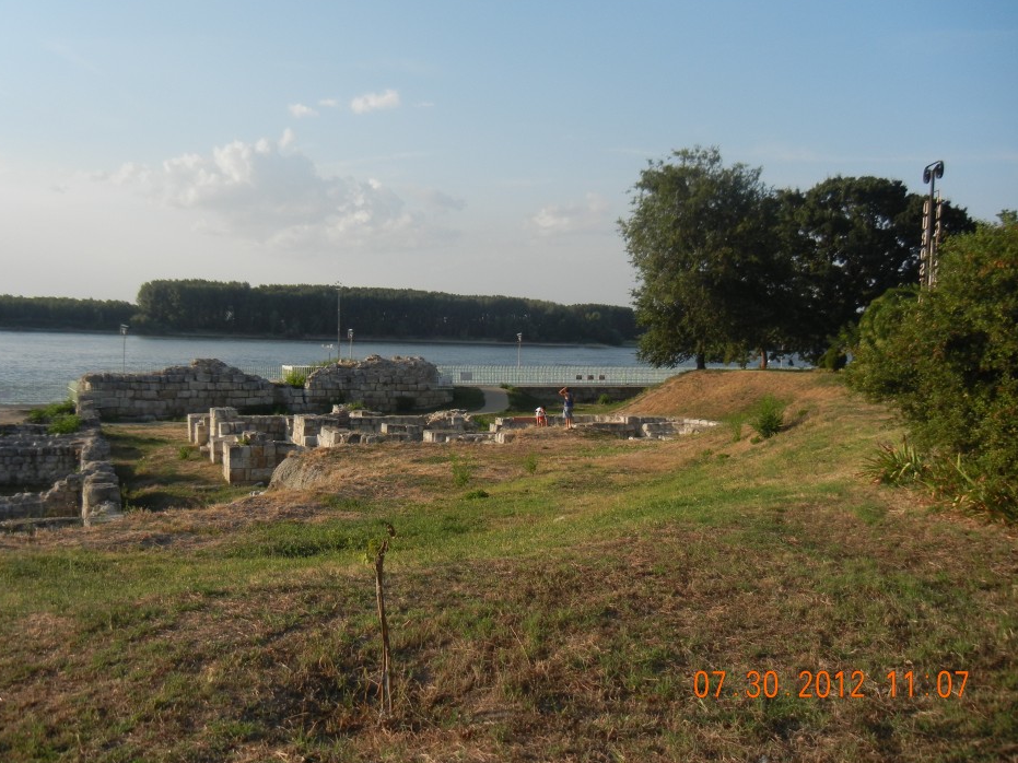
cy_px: 352
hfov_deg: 55.3
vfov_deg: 42.9
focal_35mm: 33
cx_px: 478
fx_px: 970
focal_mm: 5.4
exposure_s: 1/300
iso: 160
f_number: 7
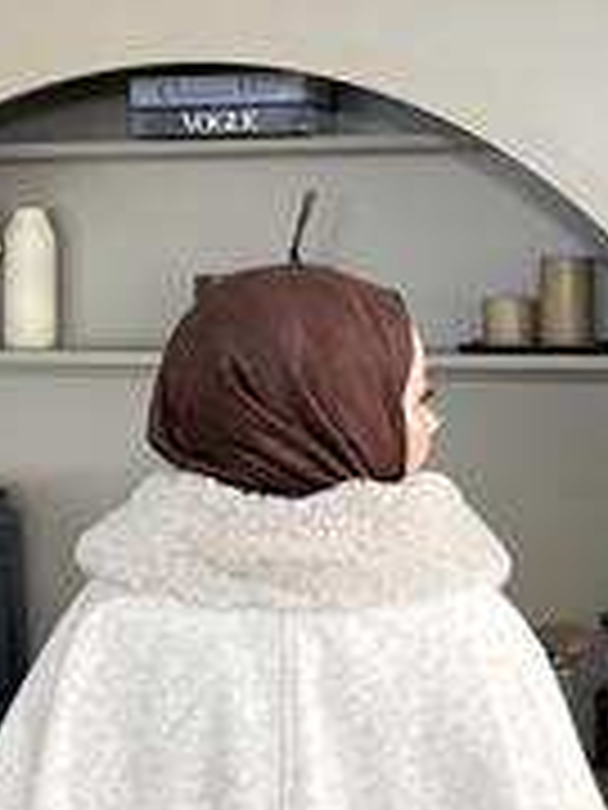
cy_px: 673
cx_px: 248
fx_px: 1288
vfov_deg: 33.7
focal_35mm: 55
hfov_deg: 26.5
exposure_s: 1/121
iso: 100
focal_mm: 6.86
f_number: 1.78
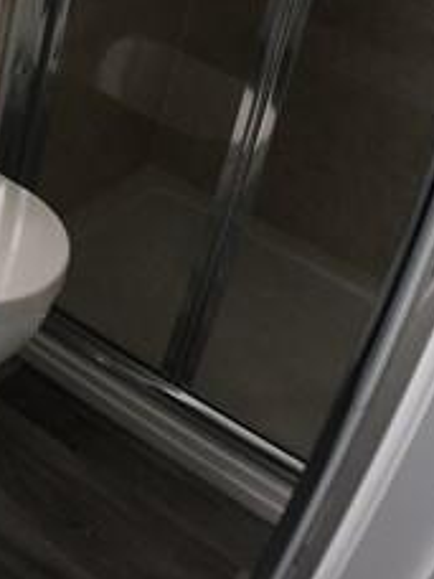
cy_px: -95
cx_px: -157
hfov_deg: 16.4
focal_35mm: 84
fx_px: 1404
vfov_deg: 21.8
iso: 20
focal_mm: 3.99
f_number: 1.8
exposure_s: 1/111
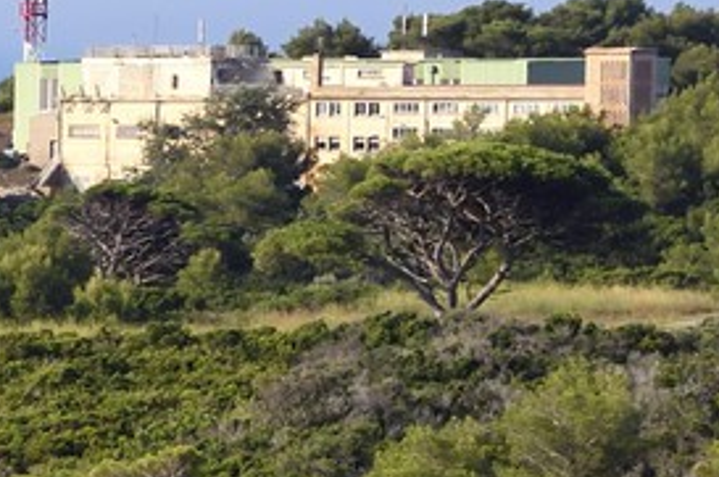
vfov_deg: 3.3
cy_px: 680
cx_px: -1259
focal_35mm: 411
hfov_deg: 4.8
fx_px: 8194
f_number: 10
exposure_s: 1/250
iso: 200
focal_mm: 70
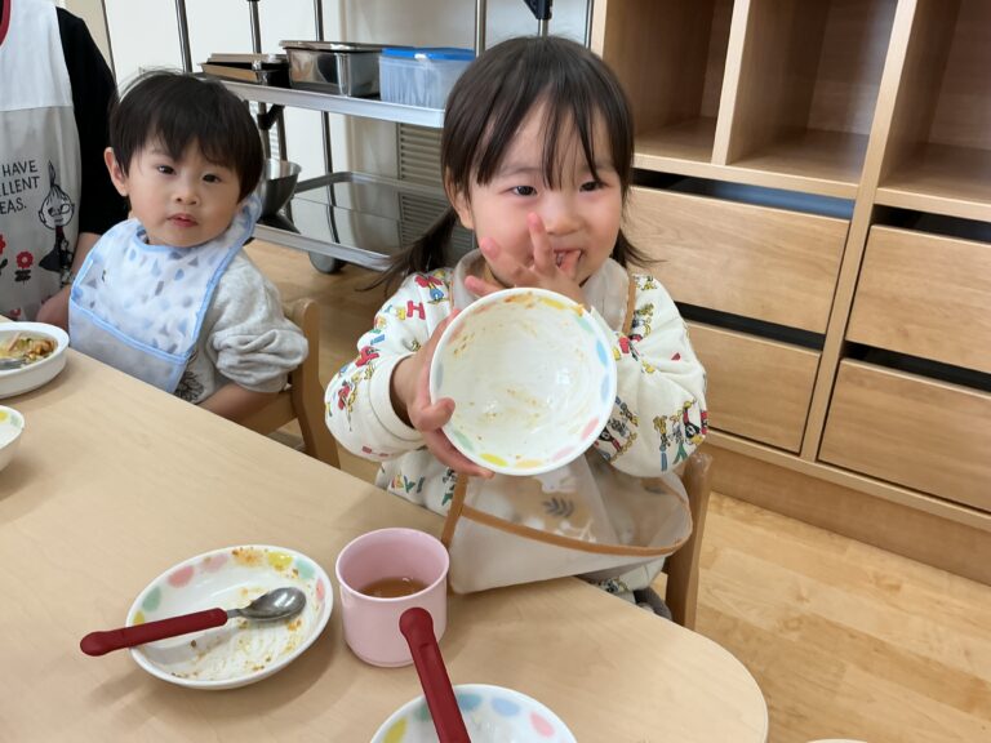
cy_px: 372
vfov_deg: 48.2
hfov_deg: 61.7
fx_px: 830
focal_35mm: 29
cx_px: 496
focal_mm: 3
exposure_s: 1/120
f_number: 1.8
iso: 64
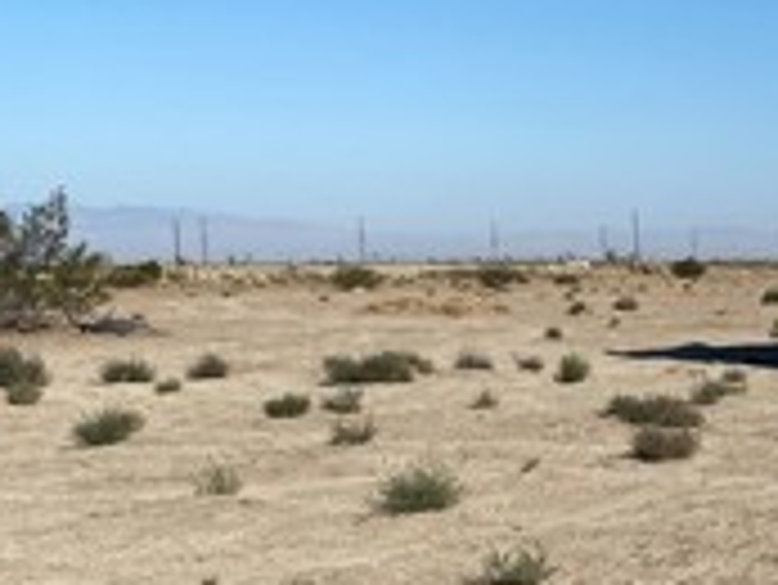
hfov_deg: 17.4
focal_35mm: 96
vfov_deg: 15.0
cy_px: 639
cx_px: 1304
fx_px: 2159
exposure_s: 1/4608
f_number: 1.8
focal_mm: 4.25
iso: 32
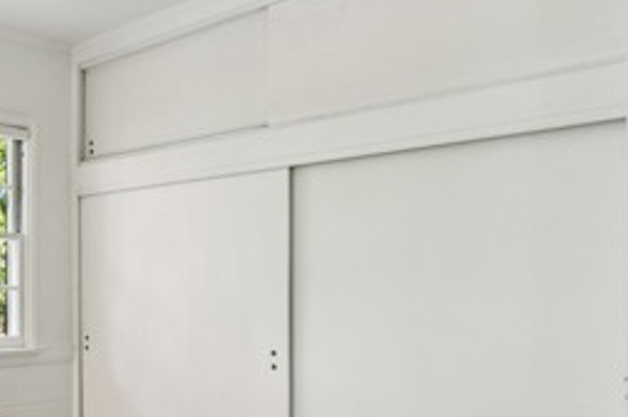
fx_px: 706
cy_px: 294
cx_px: -96
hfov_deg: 38.0
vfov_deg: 32.5
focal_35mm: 40
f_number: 13
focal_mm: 16.2
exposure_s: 1/1.25
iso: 100
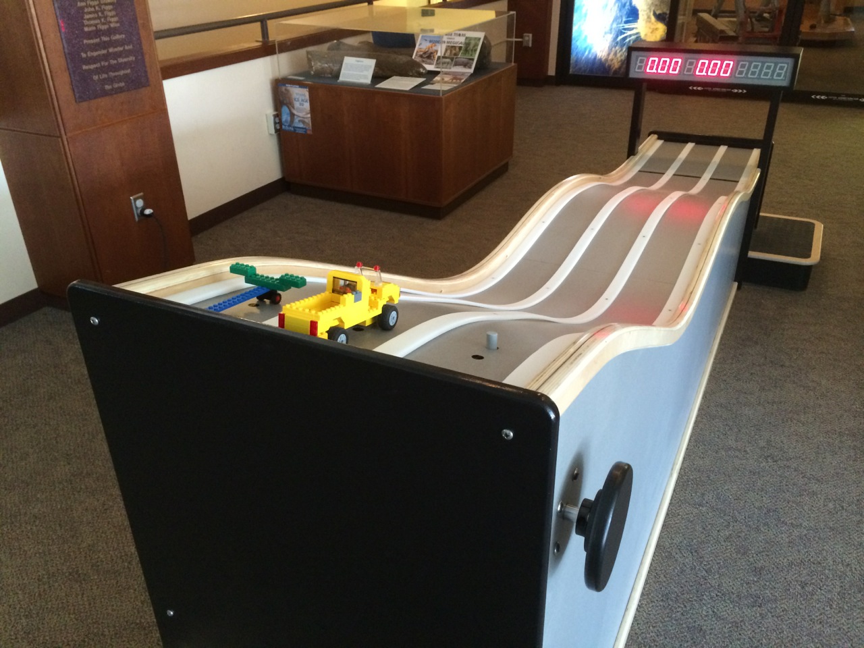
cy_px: 324
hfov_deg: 60.0
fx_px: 749
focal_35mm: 30
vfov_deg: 46.8
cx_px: 432
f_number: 2.2
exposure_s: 1/30
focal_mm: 4.12
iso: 320
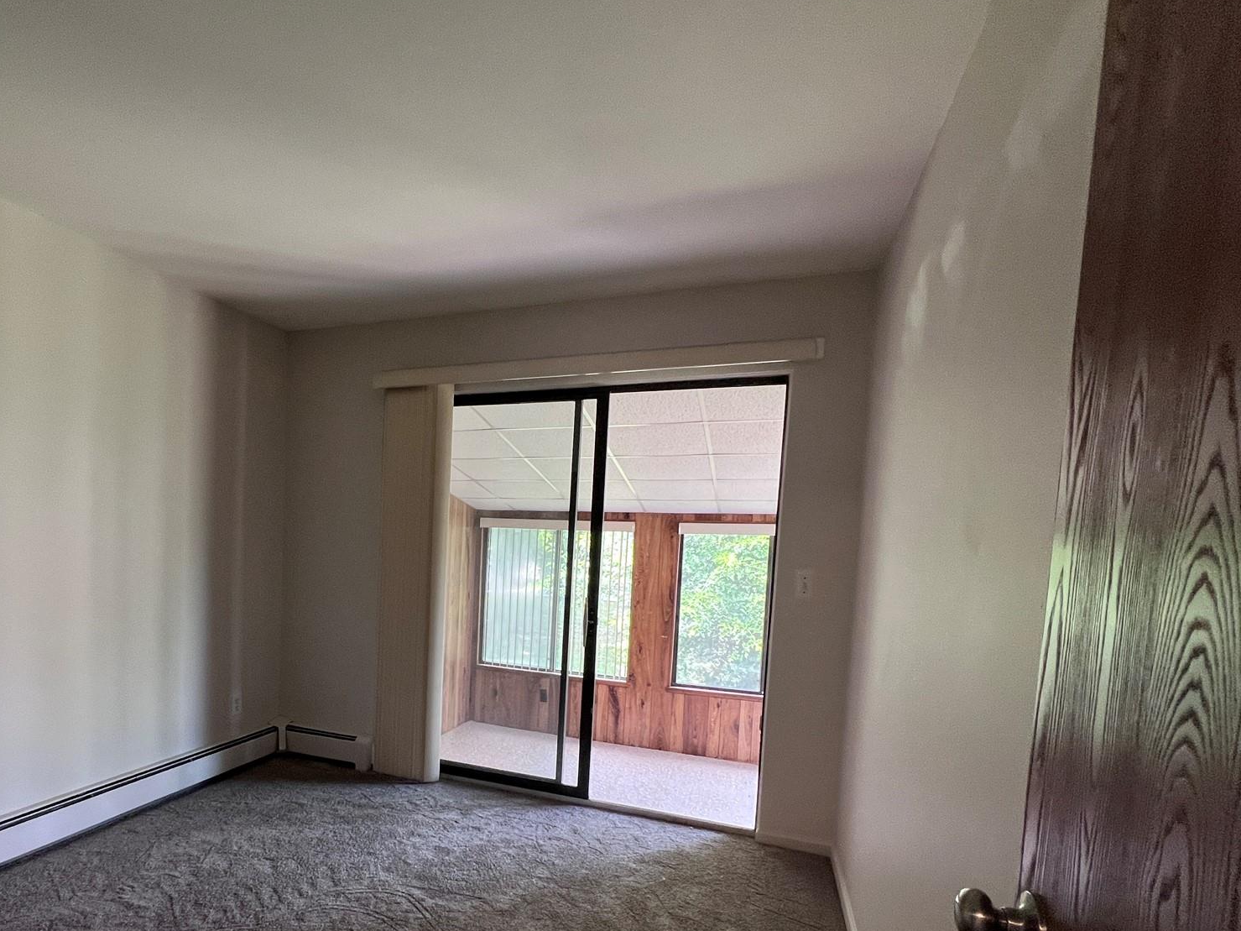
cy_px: 593
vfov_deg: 70.2
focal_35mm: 18
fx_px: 645
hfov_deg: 85.7
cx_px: 449
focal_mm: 1.57
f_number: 1.8
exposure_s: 1/120
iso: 160
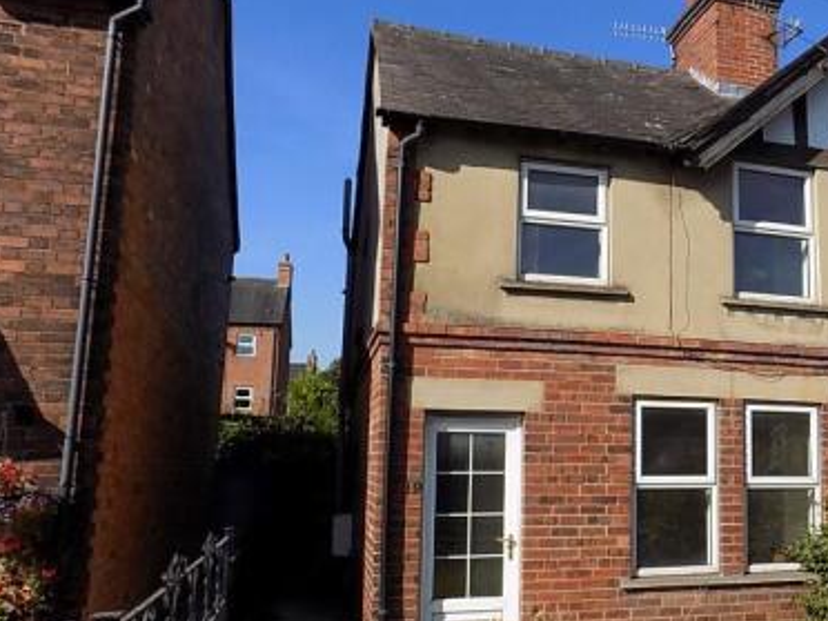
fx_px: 861
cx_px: 635
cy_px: 333
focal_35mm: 36
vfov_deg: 39.6
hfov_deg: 49.0
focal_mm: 4
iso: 80
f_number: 3.1
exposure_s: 1/1000
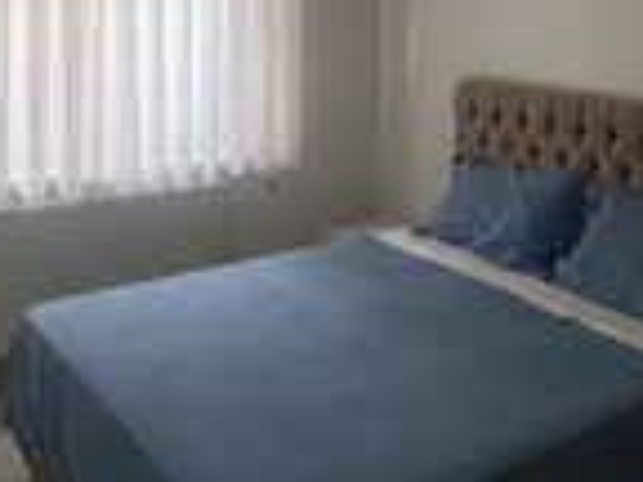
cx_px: 322
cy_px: 56
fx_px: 743
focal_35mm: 40
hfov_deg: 46.8
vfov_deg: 34.1
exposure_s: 1/66
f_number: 1.8
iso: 250
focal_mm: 1.57
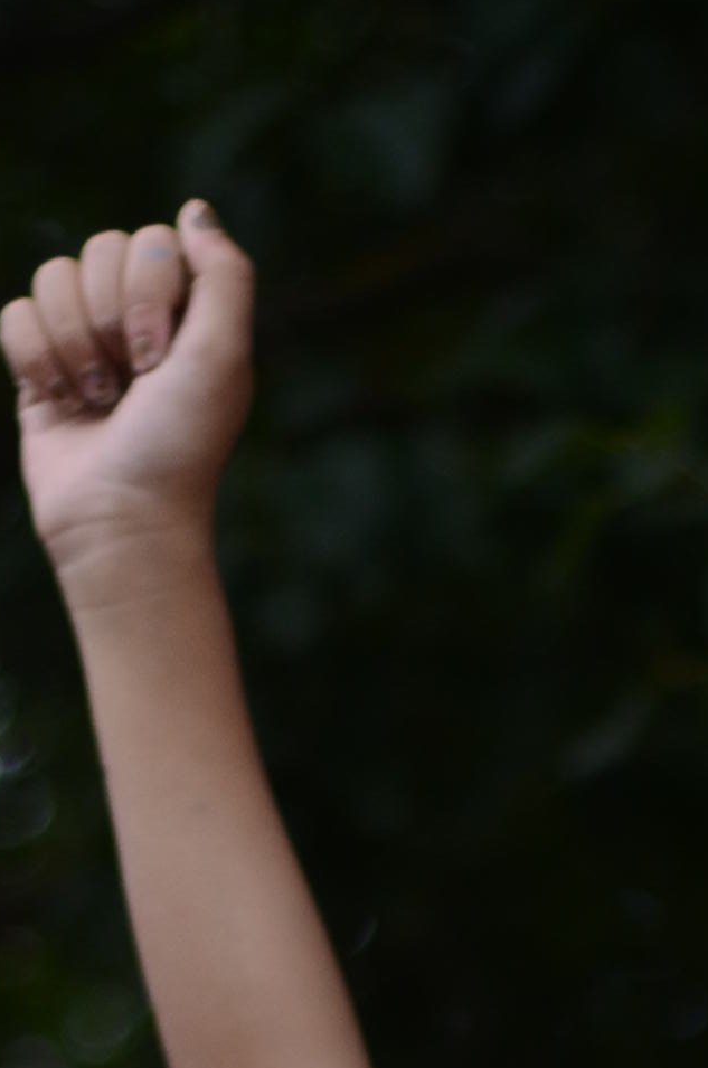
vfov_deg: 5.2
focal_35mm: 387
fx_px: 11461
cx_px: 1240
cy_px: 2534
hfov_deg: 3.5
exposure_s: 1/3200
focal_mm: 50
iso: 250
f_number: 2
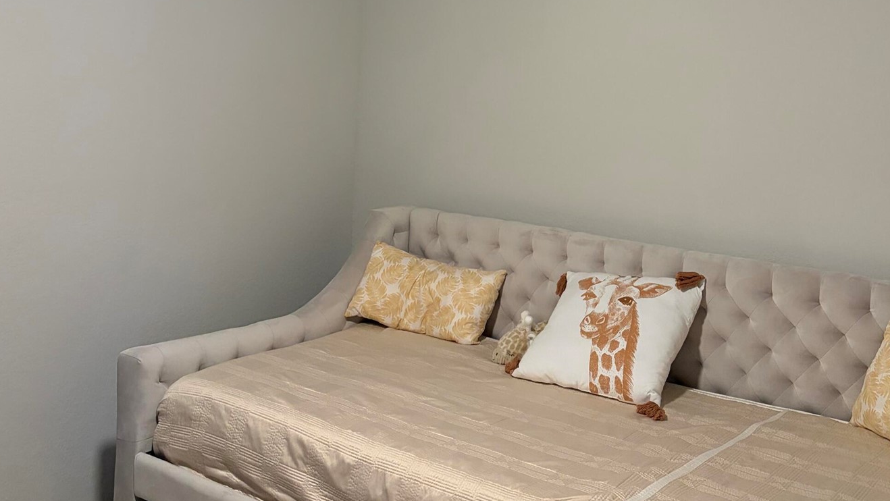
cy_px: 88
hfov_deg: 46.3
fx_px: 1039
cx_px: 481
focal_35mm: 44
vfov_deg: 26.5
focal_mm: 5.96
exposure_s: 1/60
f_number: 1.6
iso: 400
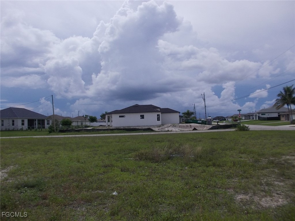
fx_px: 247
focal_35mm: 29
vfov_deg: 48.2
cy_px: 110
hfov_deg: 61.7
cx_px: 148
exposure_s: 1/2000
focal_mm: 4.1
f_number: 3.3
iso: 80
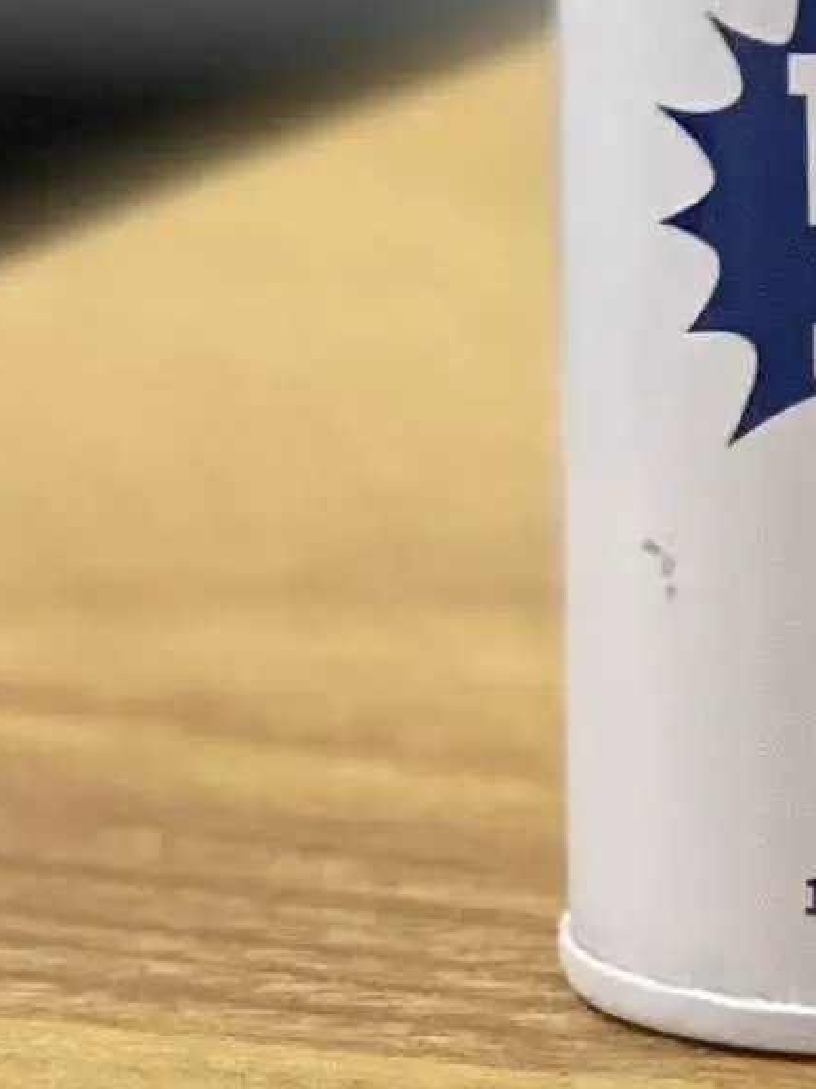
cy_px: -619
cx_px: 648
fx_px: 11575
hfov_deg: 4.0
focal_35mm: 368
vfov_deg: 5.3
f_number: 2
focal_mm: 6
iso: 200
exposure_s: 1/120
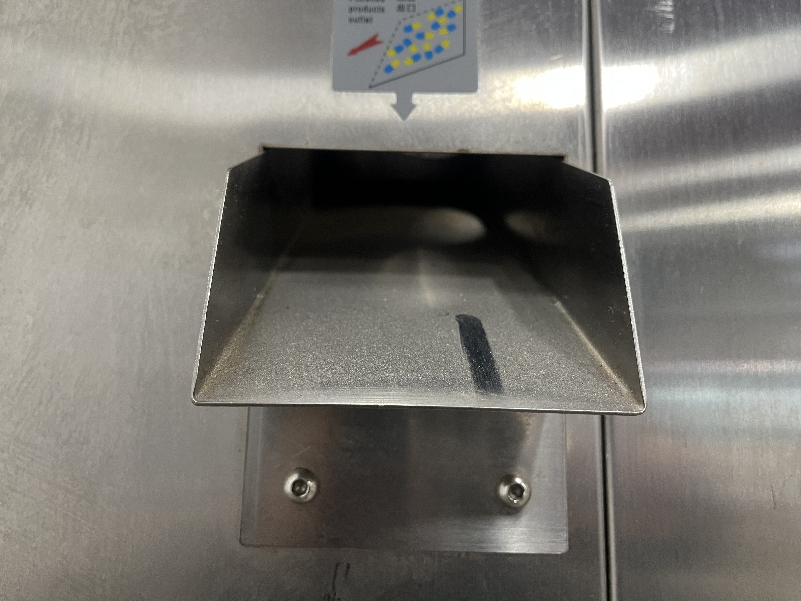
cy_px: 300
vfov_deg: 53.1
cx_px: 400
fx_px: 602
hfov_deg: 67.3
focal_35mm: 26
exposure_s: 1/60
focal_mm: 5.1
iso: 200
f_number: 1.6
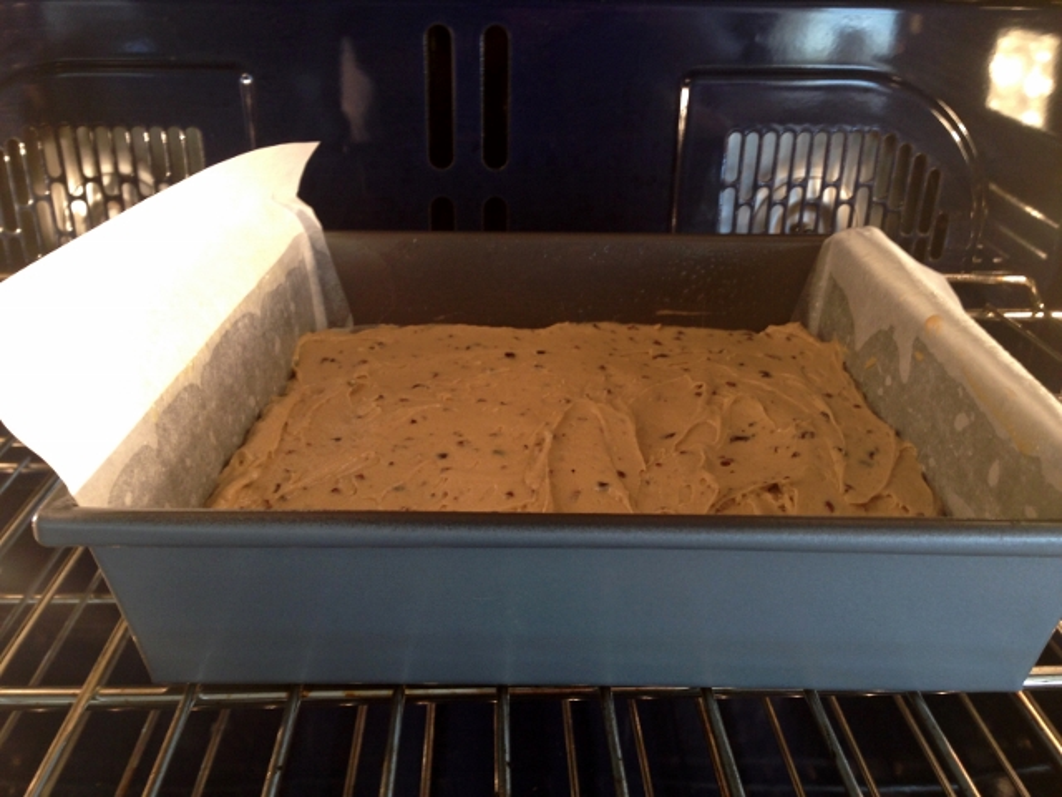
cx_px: 531
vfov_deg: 42.9
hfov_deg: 55.4
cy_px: 398
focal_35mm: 33
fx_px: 1012
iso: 64
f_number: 2.4
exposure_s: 1/20
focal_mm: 4.12
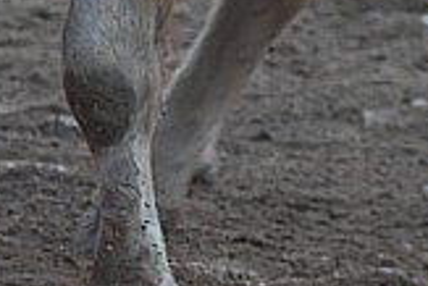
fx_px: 11804
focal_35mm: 992
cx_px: -604
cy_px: -228
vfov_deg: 1.4
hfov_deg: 2.1
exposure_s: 1/320
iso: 500
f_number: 5
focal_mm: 135
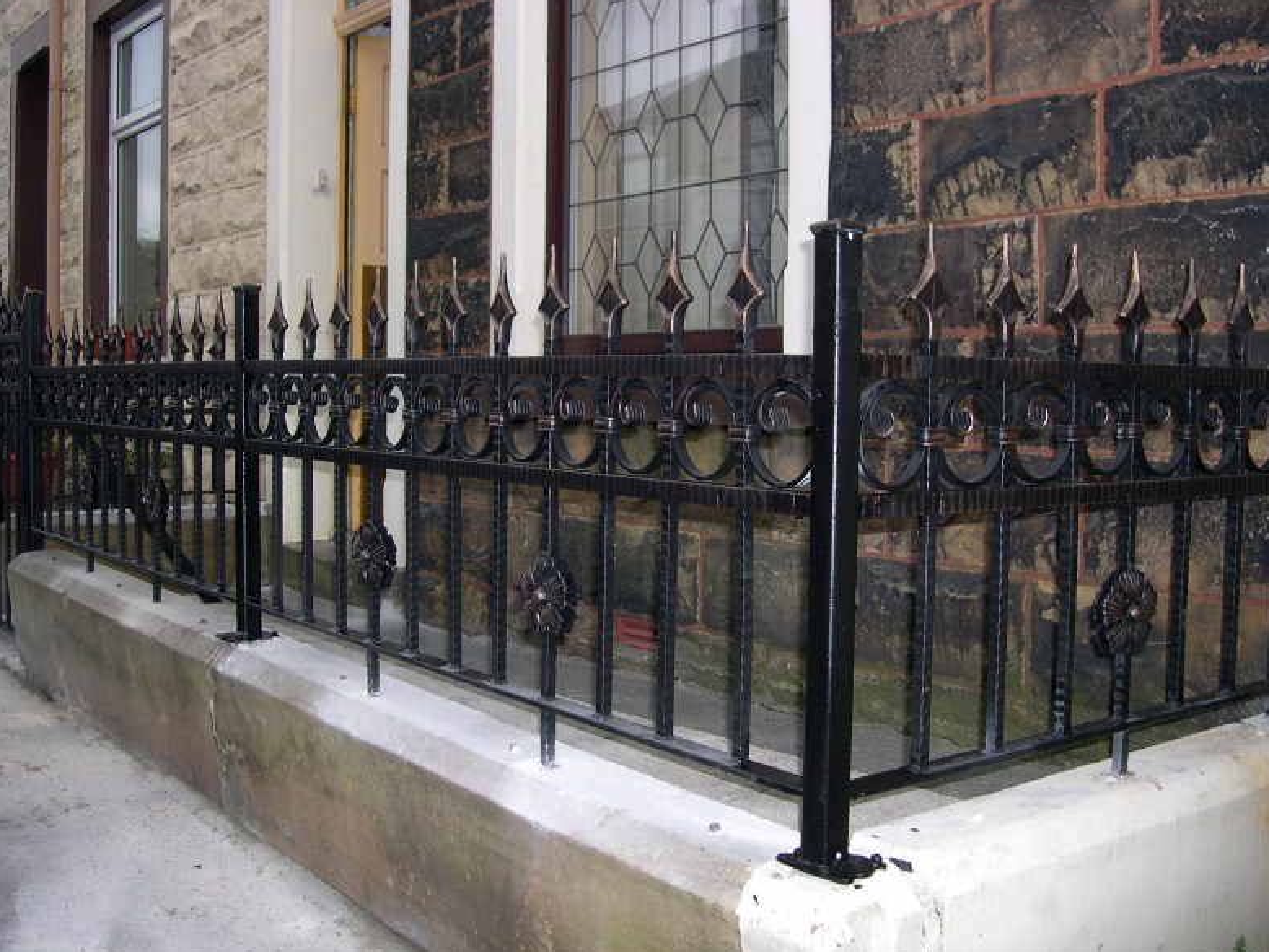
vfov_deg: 36.8
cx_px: 621
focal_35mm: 39
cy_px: 472
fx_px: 1430
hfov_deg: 47.8
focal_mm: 8
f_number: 2.8
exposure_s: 1/60
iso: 165
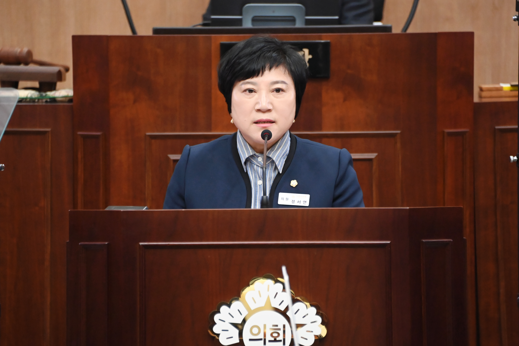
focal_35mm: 300
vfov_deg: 4.6
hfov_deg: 6.9
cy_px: 173
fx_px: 4325
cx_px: 260
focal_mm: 300
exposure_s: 1/250
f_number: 5.6
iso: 8000
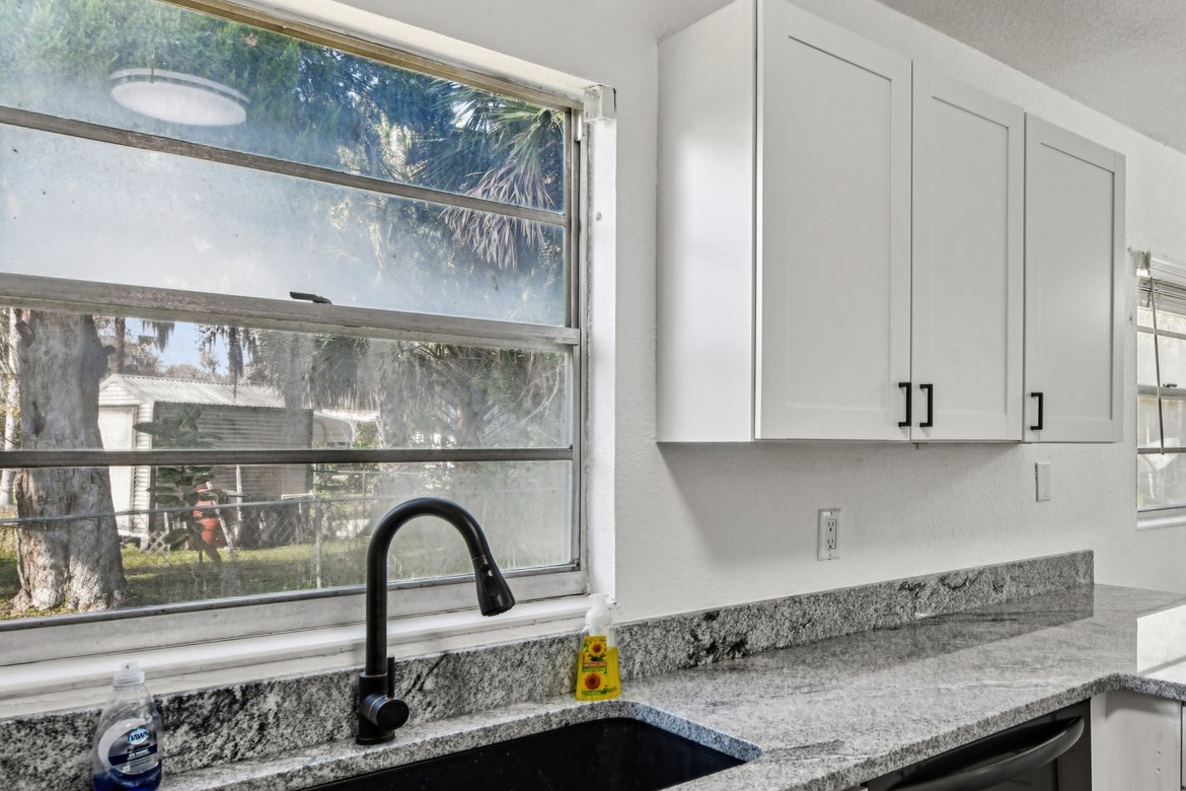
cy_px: 468
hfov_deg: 61.9
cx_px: 885
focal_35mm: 28
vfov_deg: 46.2
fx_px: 922
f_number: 8
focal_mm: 16
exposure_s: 1/30
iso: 400
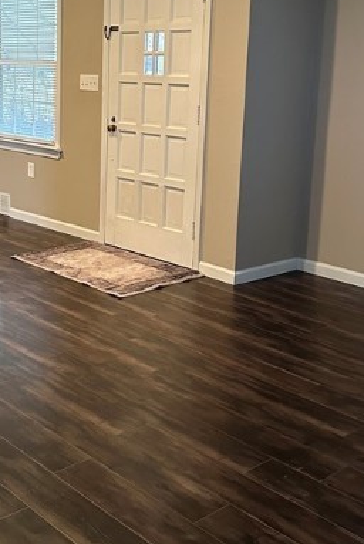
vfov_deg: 39.1
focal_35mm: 50
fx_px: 757
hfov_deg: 26.8
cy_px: 183
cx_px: 102
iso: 640
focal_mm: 6.86
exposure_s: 1/60
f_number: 1.78
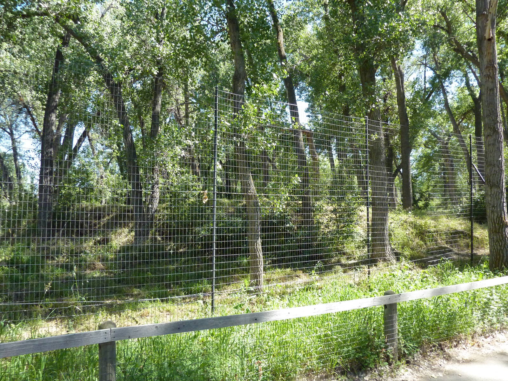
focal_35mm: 25
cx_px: 254
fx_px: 367
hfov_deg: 69.4
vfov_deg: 54.9
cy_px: 190
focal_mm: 4.1
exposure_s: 1/500
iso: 320
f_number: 3.3
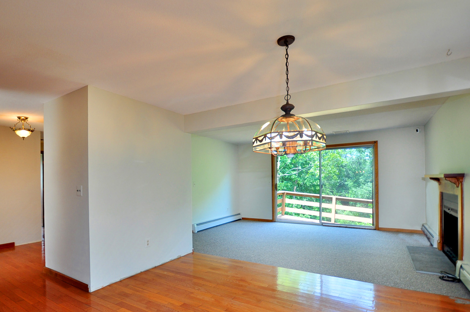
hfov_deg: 89.3
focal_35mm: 18
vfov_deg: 67.0
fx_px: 235
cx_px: 196
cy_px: 175
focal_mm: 10
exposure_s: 1/50
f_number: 3.5
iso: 200
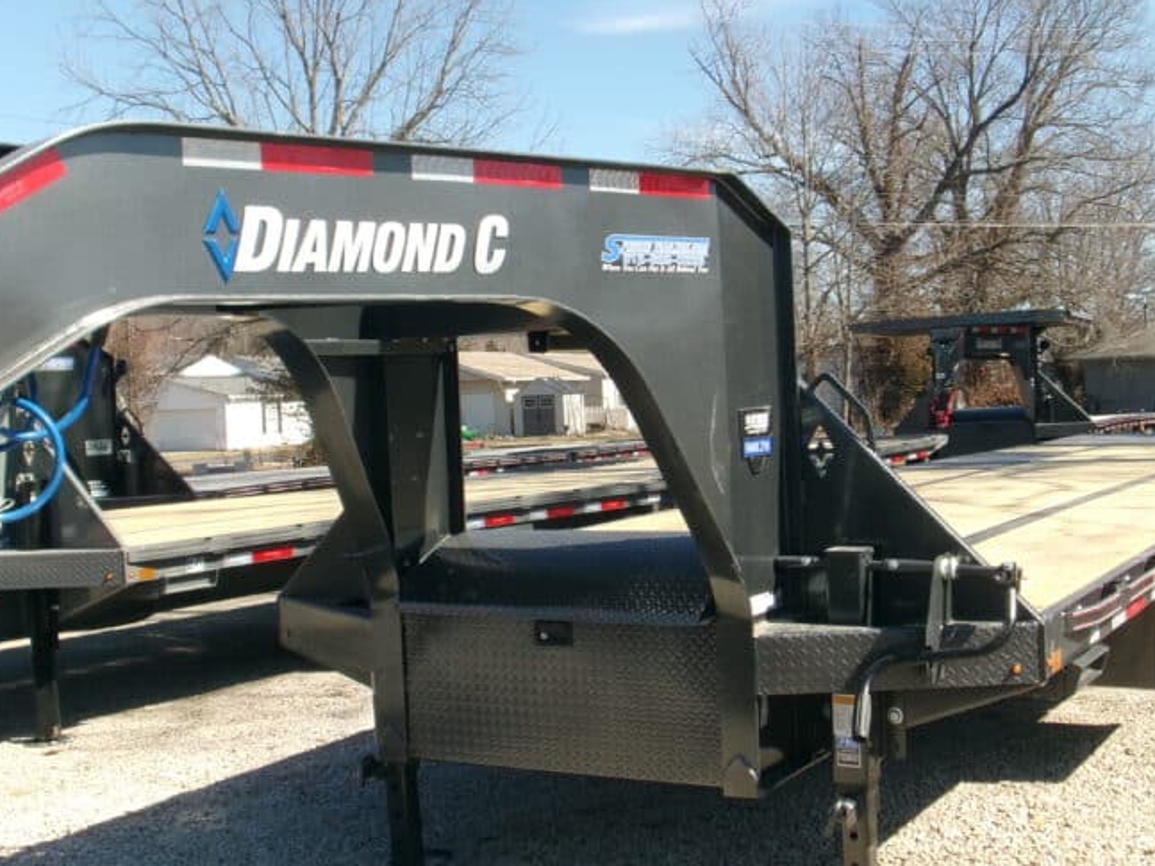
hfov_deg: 33.8
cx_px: 602
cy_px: 380
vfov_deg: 25.6
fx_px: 1902
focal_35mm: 57
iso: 100
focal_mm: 6.4
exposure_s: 1/80
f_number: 11.8
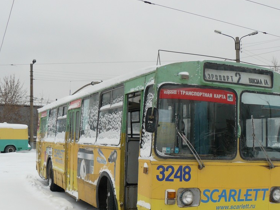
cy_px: 144
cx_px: 153
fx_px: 405
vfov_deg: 28.9
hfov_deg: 38.1
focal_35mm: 50
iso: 100
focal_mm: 6
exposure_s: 1/100
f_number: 4
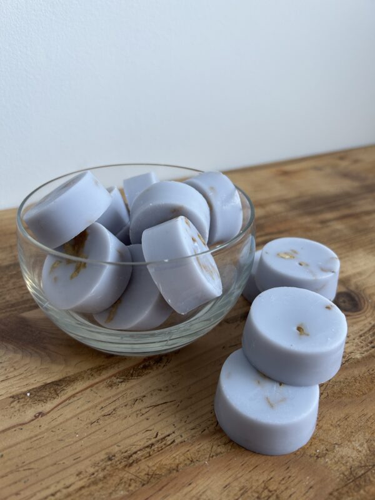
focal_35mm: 26
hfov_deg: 53.1
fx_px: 376
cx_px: 188
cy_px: 250
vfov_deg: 67.3
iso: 125
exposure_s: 1/80
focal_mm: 5.7
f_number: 1.5
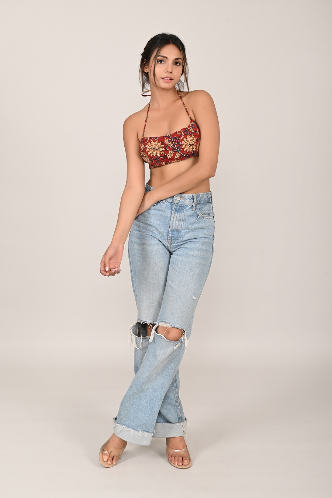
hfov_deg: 26.0
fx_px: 719
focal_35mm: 52
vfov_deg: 38.2
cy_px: 249
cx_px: 166
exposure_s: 1/200
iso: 200
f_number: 9
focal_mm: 52
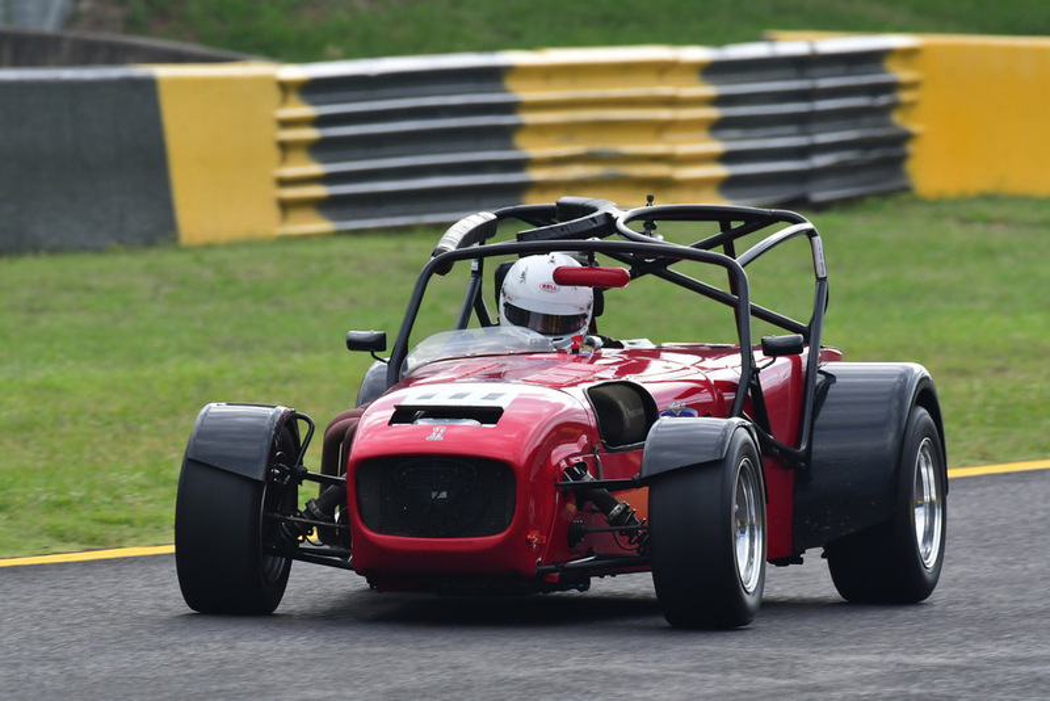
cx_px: 525
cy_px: 350
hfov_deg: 2.7
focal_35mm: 750
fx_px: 21882
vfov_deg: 1.8
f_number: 10
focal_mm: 500
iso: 1000
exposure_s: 1/640
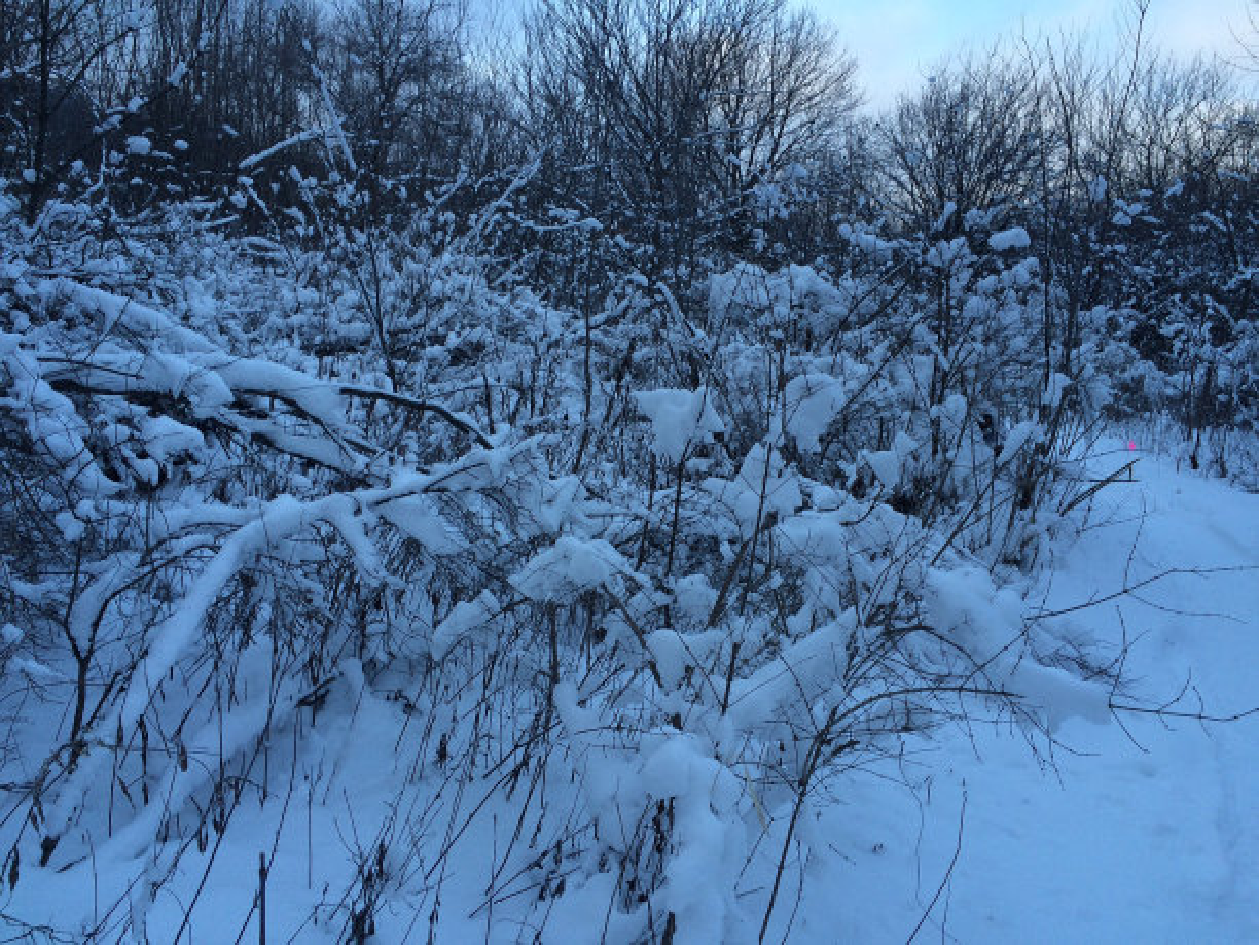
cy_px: 472
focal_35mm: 29
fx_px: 1055
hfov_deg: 61.7
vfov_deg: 48.2
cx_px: 630
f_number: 2.2
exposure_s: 1/345
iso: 32
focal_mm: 4.15
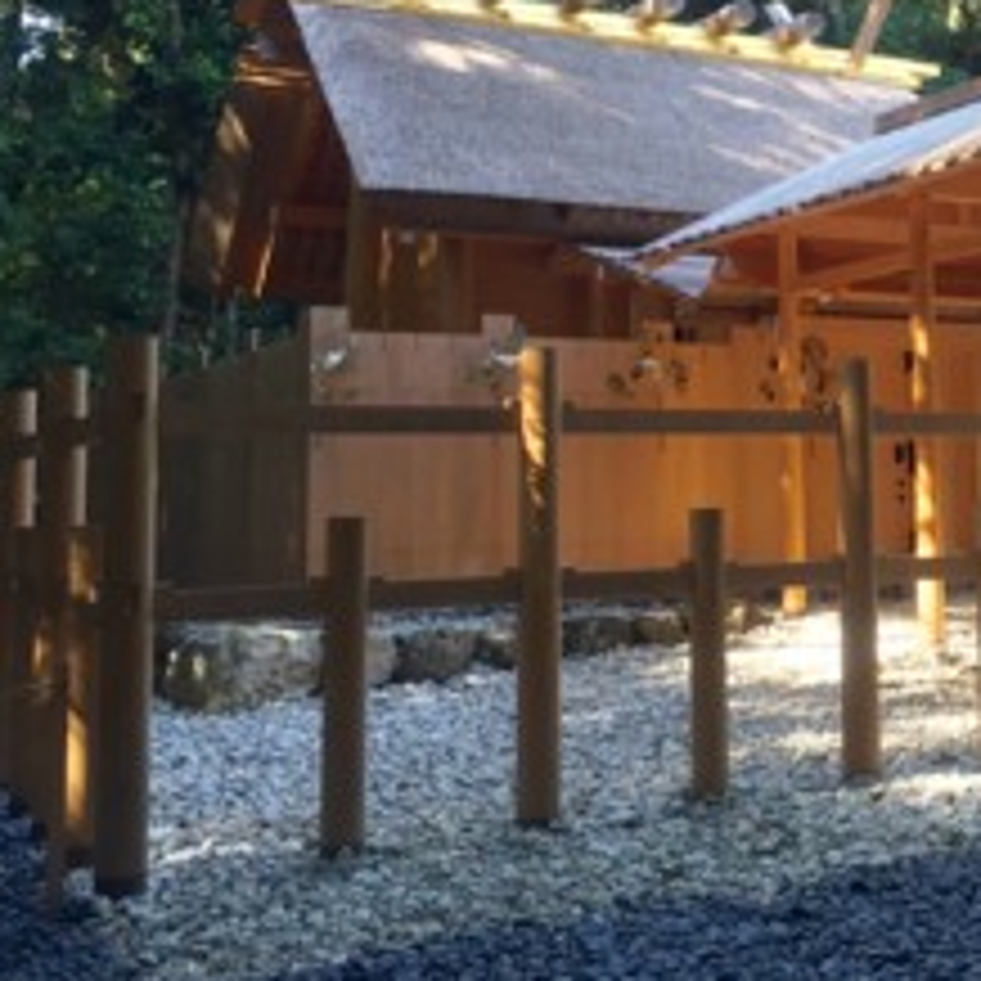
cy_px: 356
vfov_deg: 32.0
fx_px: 1699
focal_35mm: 53
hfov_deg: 30.4
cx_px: 927
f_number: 2.2
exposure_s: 1/120
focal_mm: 4.15
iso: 50
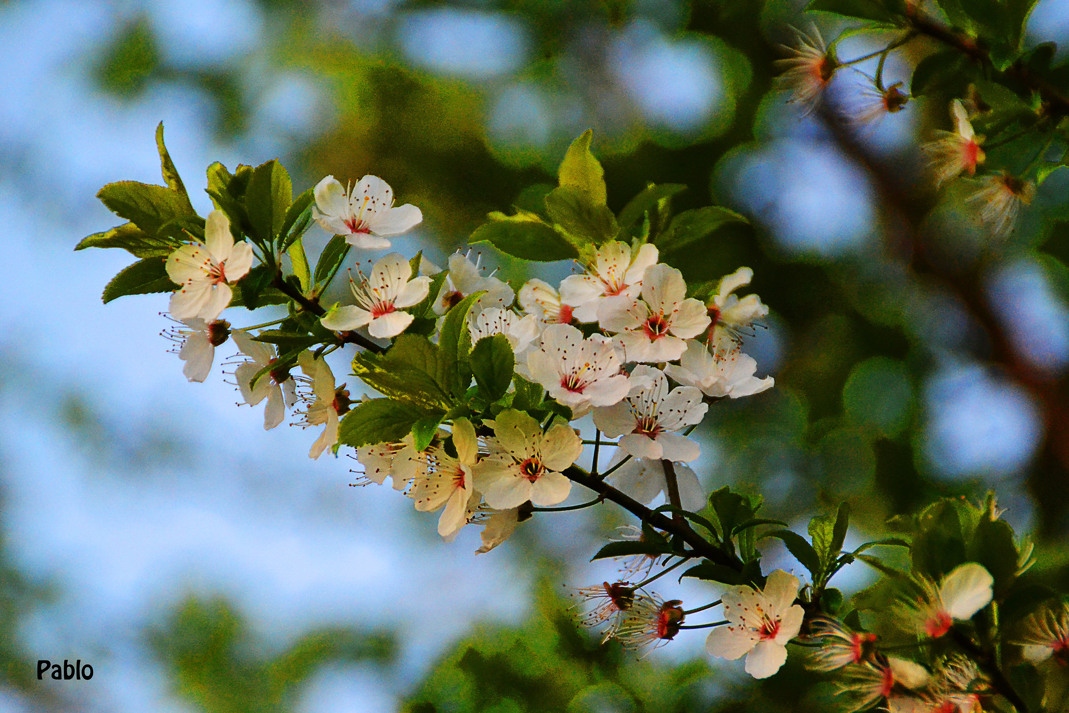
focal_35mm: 300
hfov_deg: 6.9
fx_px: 8908
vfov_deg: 4.6
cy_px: 356
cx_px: 534
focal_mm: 200
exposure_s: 1/500
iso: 2800
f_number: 6.3
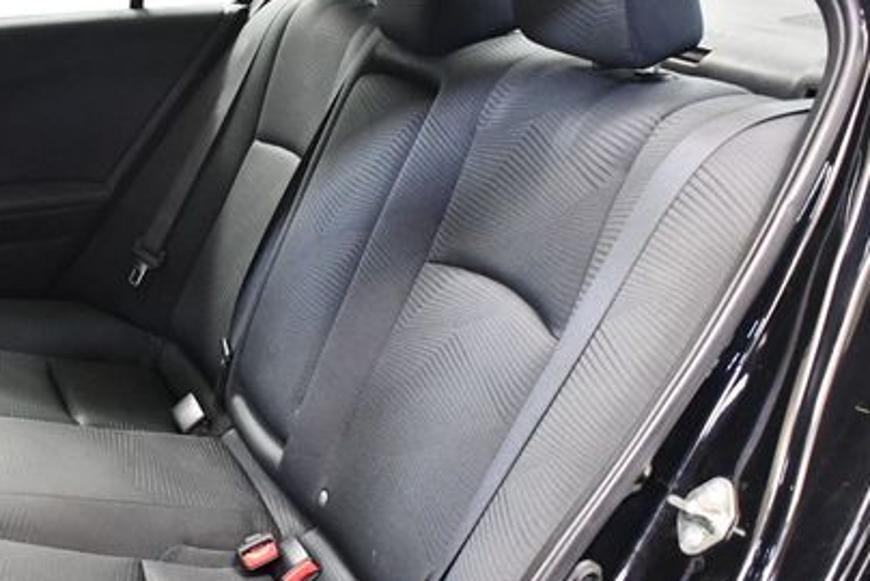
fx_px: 1378
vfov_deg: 23.7
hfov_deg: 34.3
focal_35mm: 57
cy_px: 383
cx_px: 218
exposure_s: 1/60
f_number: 3.5
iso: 4000
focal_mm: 18
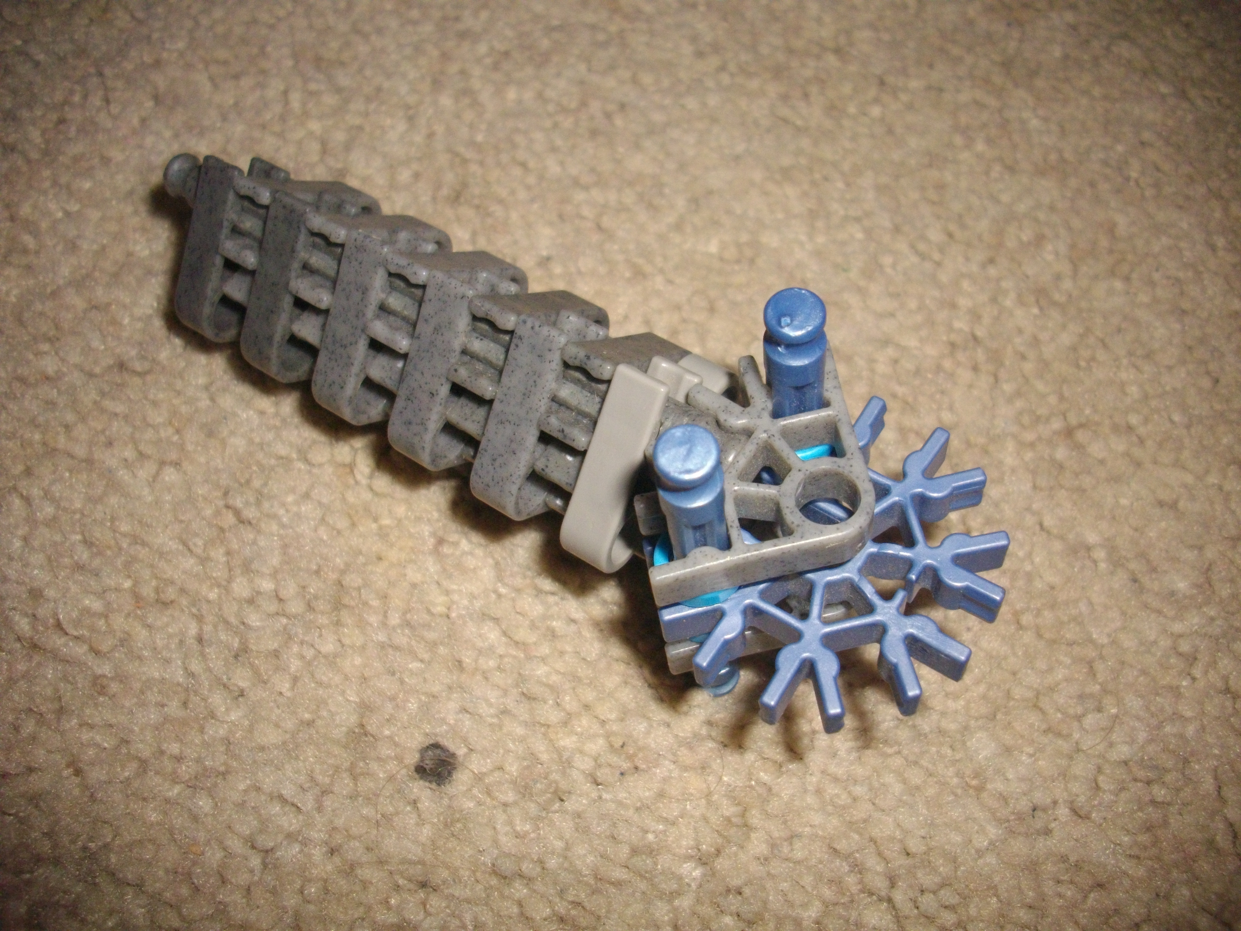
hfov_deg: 50.1
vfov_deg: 38.7
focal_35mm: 37
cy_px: 466
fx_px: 1326
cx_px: 620
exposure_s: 1/50
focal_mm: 6.2
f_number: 2.8
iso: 200
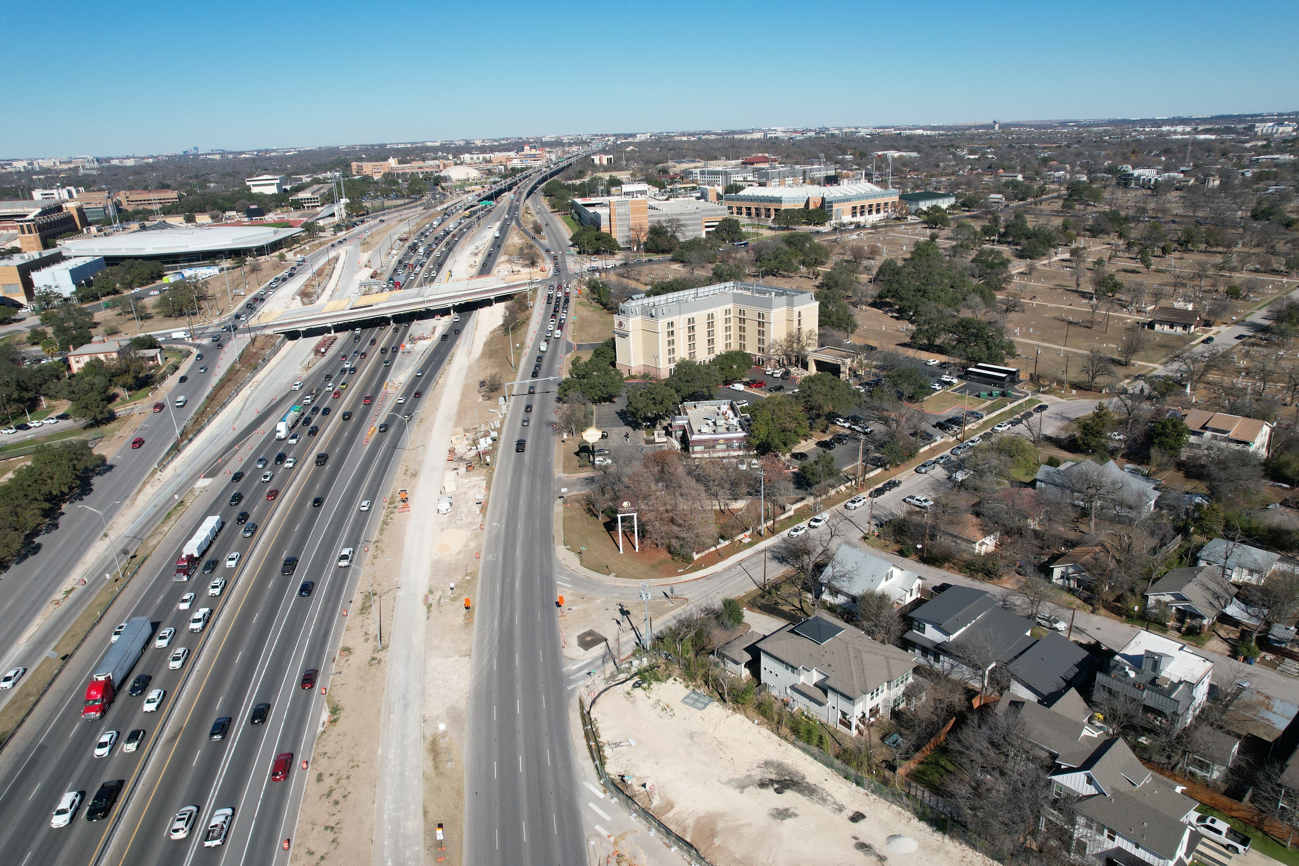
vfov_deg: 55.1
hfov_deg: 76.1
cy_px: 449
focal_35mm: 23
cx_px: 653
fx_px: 830
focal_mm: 8.38
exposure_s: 1/3000
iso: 120
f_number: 2.8
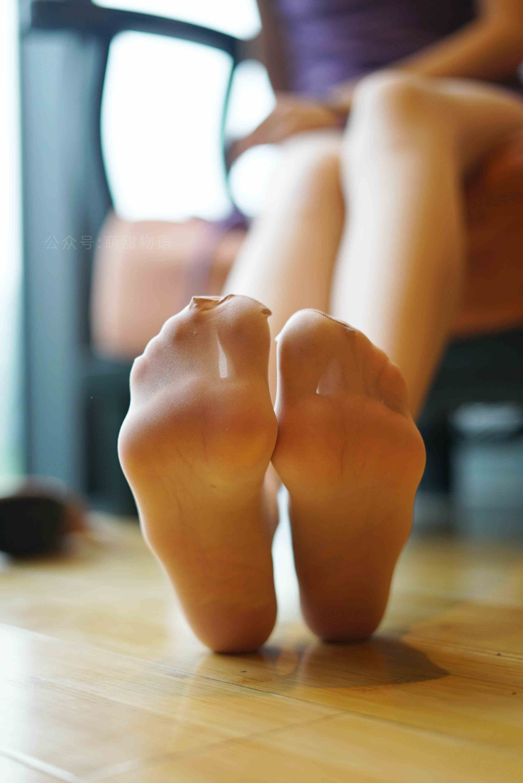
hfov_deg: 27.0
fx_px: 1088
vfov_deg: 39.6
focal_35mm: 50
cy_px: 392
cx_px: 262
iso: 250
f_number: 1.8
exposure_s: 1/100
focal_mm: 50
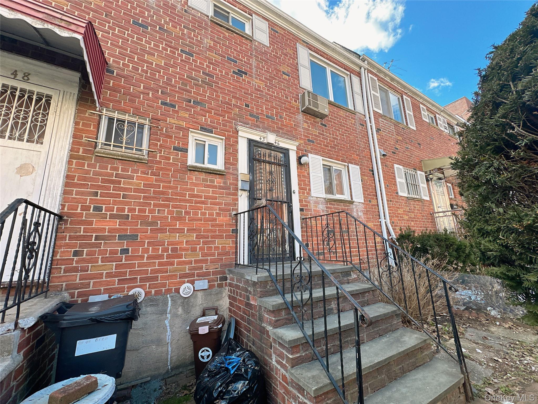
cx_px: 269
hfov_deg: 102.1
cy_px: 202
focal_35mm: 14
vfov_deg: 85.7
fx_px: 218
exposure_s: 1/245
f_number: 2.2
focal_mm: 2.22
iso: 40
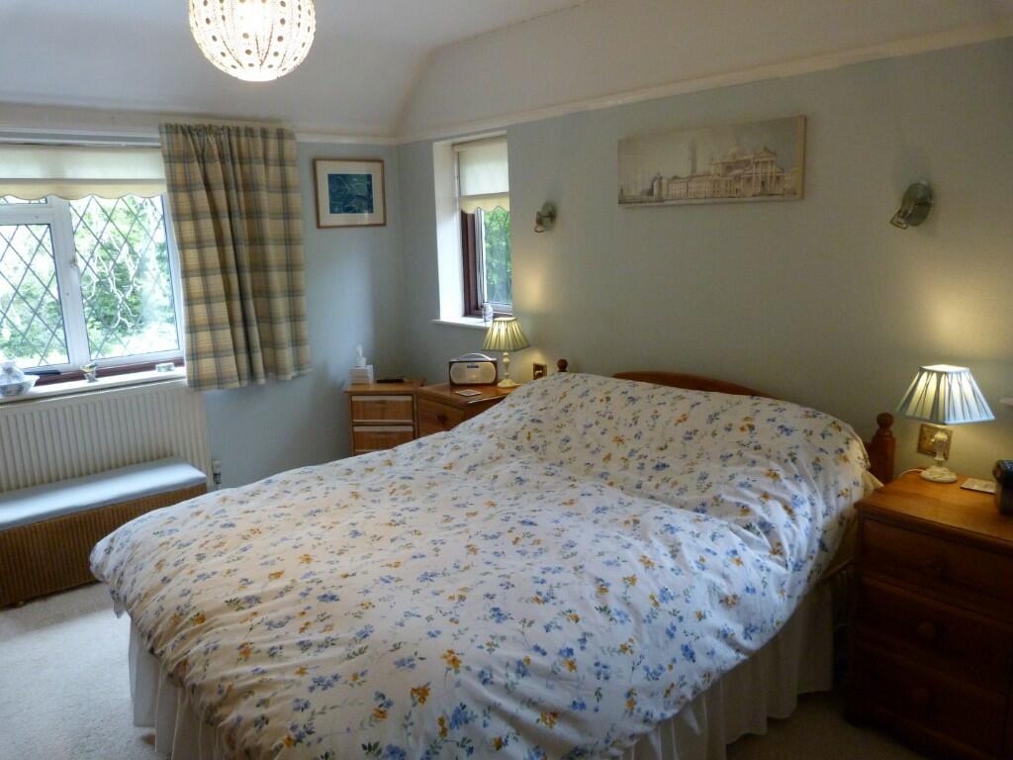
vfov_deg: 54.9
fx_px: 732
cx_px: 506
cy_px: 380
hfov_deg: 69.4
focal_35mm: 25
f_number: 2.8
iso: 320
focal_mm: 4.5
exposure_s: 1/60
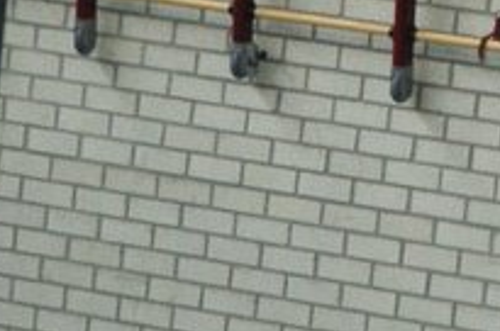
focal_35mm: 439
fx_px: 6088
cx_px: -524
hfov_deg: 4.6
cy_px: 845
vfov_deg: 3.1
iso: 800
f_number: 4
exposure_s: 1/200
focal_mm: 50
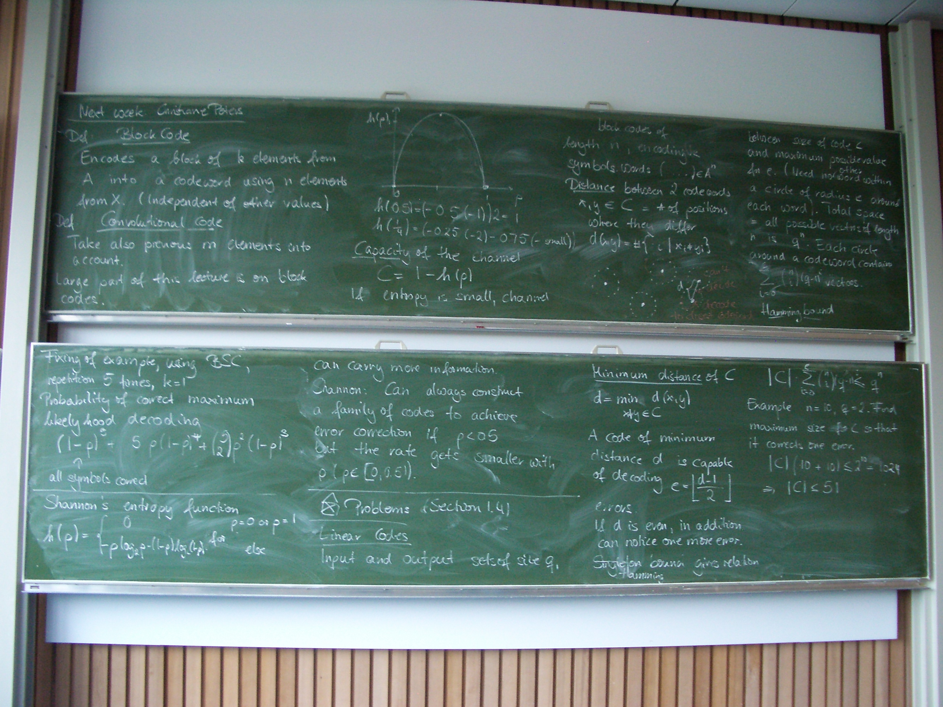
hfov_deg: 52.6
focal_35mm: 35
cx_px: 472
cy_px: 354
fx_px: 953
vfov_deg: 40.7
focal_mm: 5.8
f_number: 2.6
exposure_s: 1/15
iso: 200
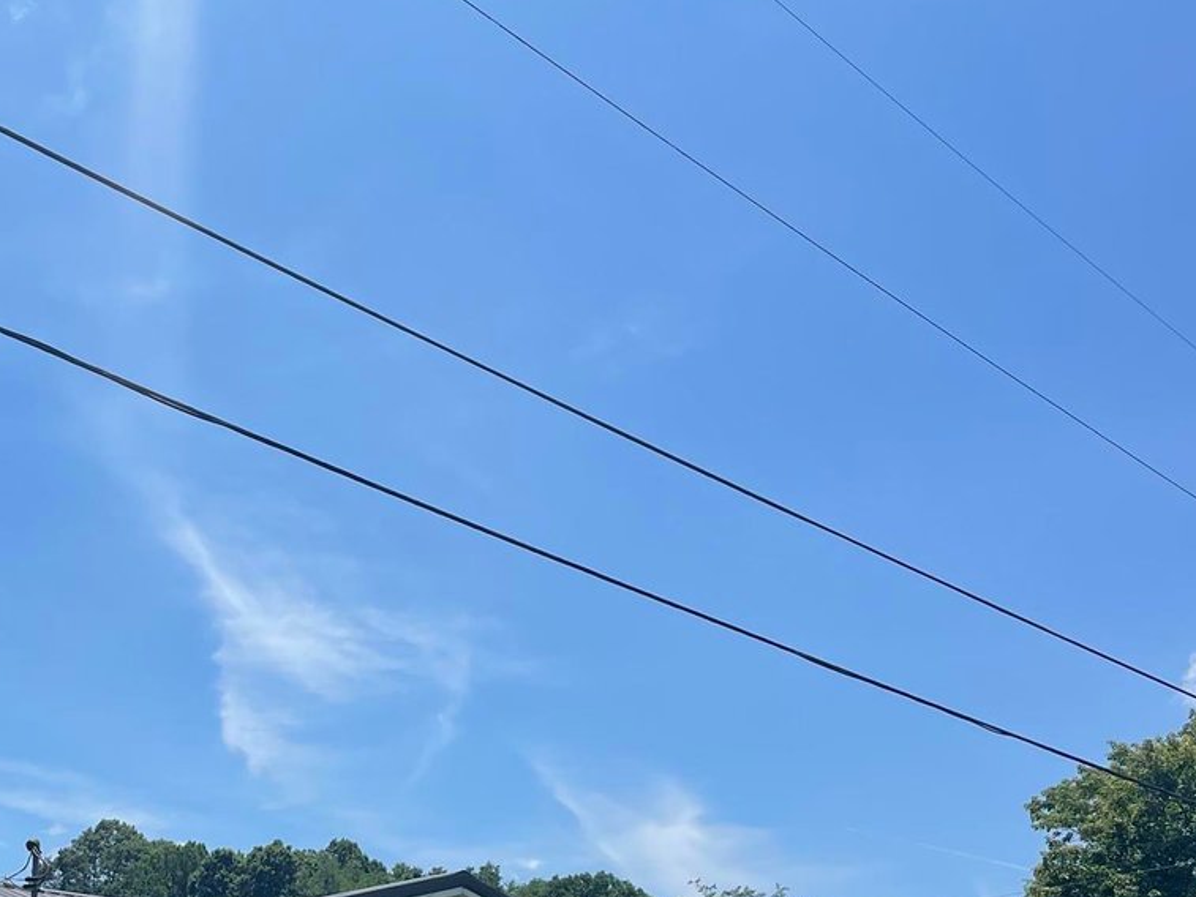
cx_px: 209
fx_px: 1797
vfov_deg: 27.4
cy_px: 730
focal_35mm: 52
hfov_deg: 35.4
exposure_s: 1/5556
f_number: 1.6
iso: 32
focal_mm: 4.2
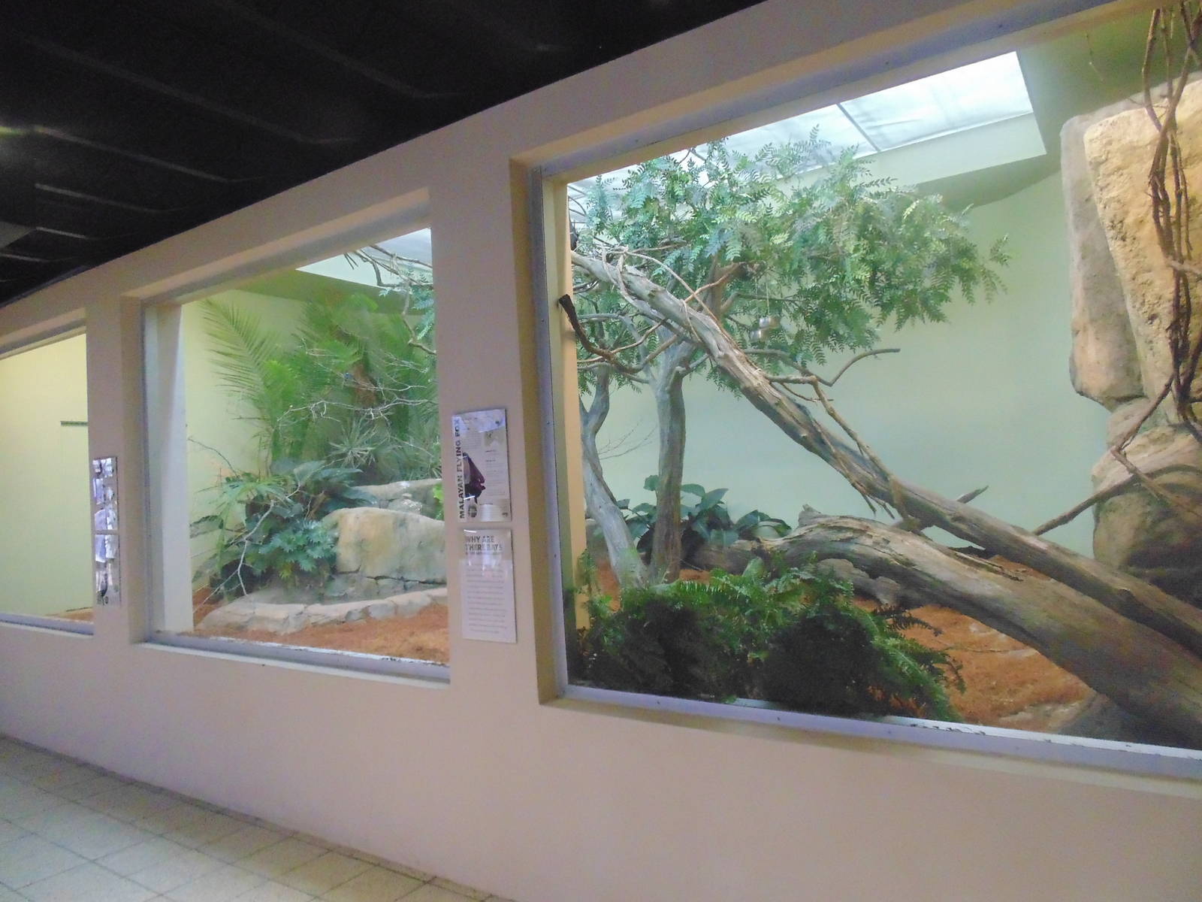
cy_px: 451
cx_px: 601
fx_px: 764
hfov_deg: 76.4
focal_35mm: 22
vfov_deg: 61.1
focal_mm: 4
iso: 800
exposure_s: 1/40
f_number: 3.1
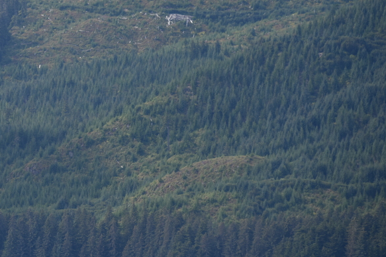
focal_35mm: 373
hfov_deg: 5.5
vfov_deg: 3.7
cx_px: -22
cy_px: 38
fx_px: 4000
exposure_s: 1/400
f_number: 5.6
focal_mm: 170
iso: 100
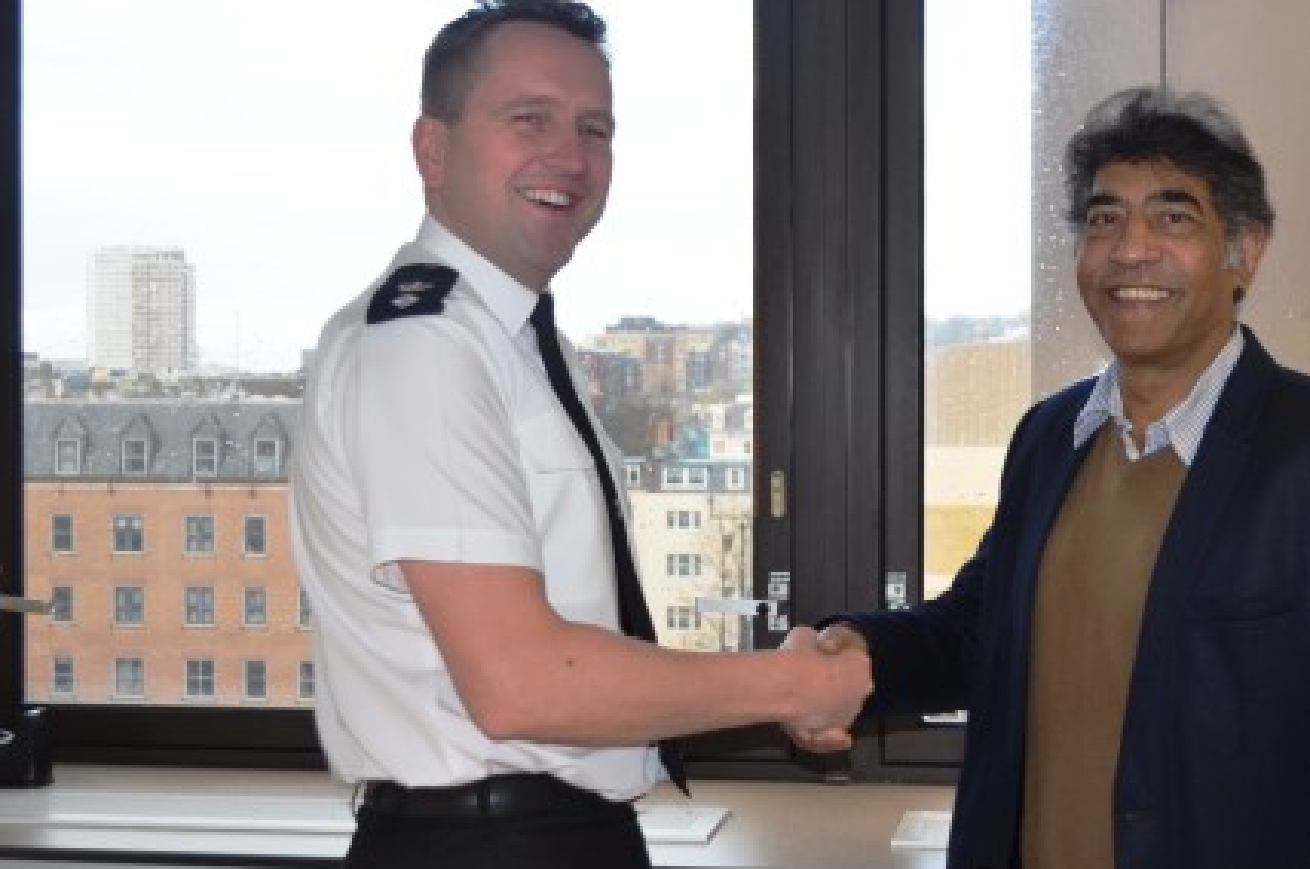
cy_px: 407
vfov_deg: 24.1
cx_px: 857
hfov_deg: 35.4
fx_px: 2035
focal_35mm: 56
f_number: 4.5
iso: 800
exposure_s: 1/60
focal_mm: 28
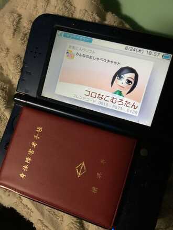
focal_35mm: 31
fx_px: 207
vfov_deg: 58.4
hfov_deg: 45.4
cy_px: 115
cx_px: 86
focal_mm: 3.3
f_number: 2.4
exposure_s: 1/15
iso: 320
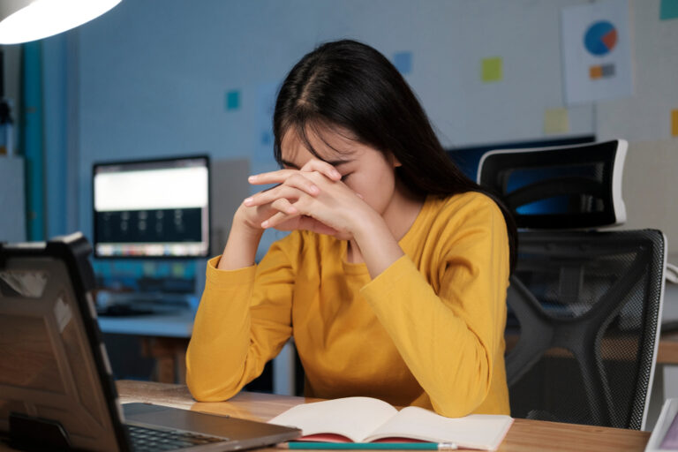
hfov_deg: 37.5
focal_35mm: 53
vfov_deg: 25.5
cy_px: 226
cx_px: 339
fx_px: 998
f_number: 2
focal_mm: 35
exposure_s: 1/50
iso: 500
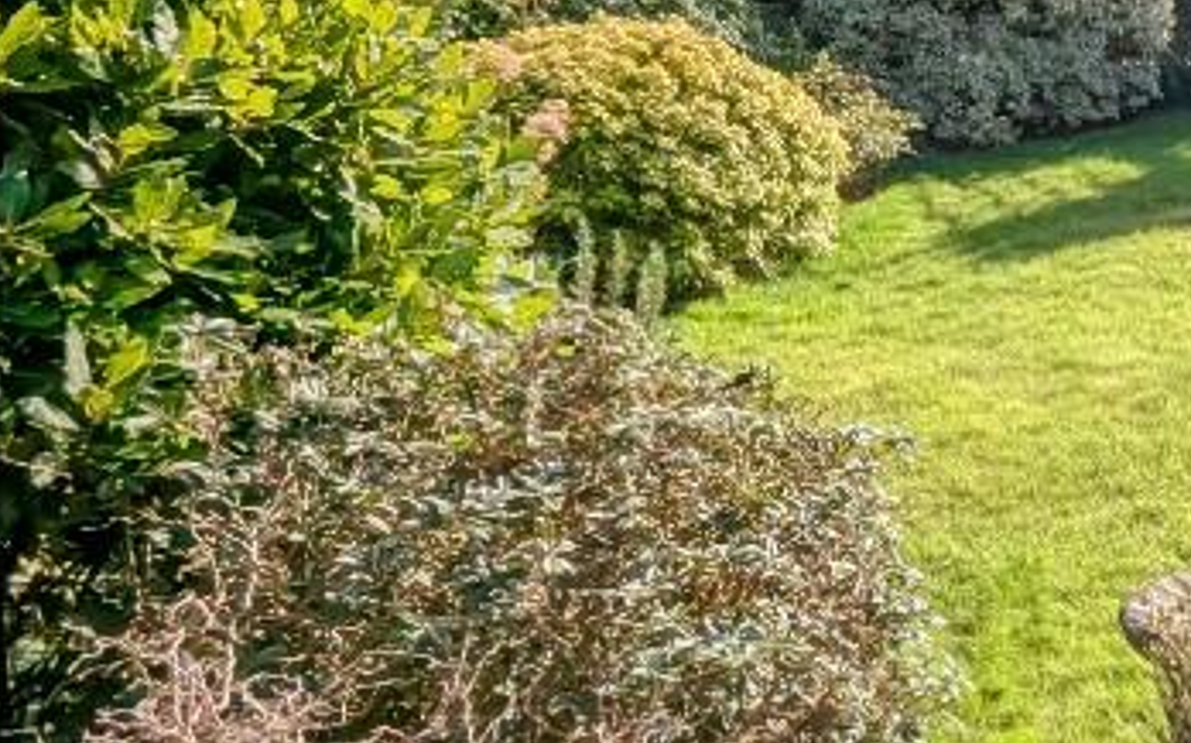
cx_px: 1437
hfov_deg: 32.9
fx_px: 1622
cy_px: 317
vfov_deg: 25.8
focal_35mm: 50
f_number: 2.2
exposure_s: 1/5155
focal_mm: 2.35
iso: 38
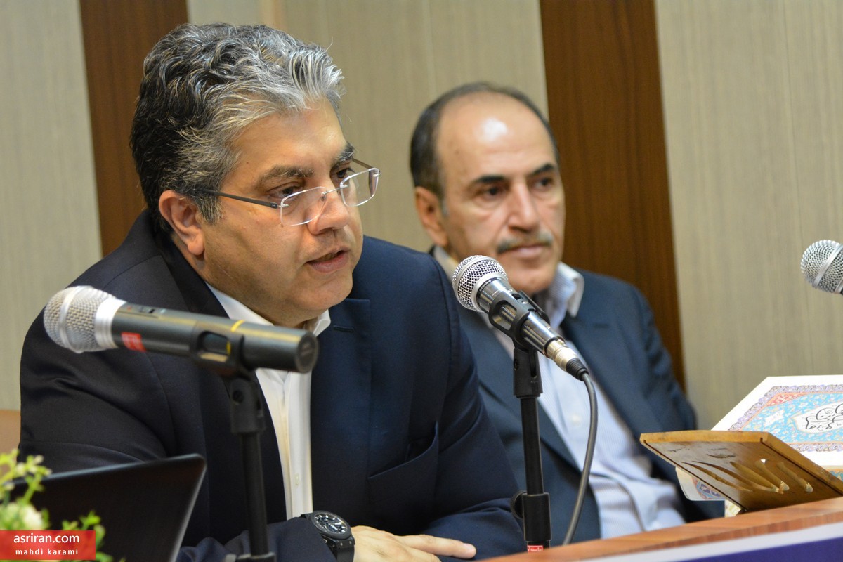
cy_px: 281
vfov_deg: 9.3
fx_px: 3442
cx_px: 422
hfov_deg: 14.0
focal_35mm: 147
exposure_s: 1/160
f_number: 4
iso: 3200
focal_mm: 98
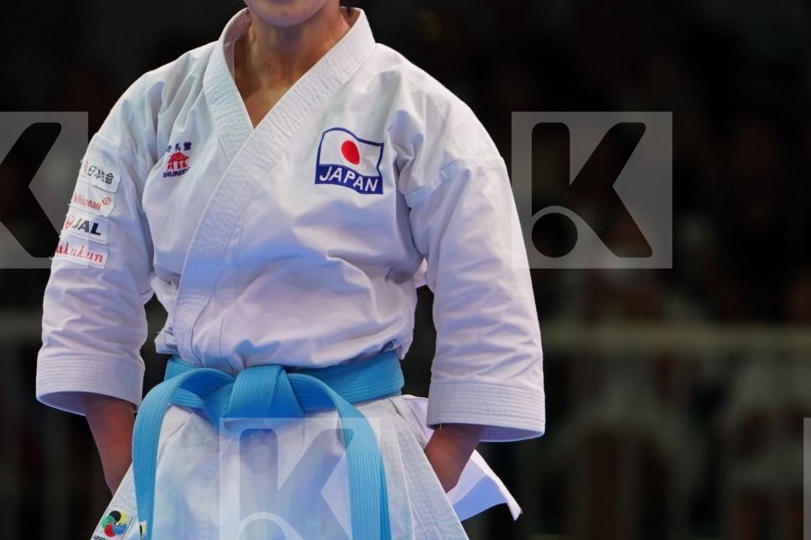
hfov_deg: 3.6
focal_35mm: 574
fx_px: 12928
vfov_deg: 2.4
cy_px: 190
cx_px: 300
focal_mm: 200
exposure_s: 1/1000
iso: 800
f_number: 2.8
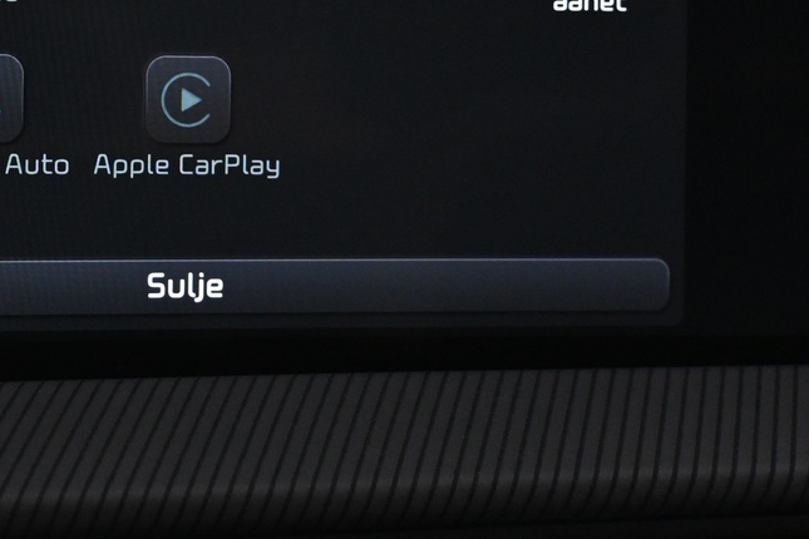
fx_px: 2244
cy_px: -5
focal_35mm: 100
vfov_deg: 13.5
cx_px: 82
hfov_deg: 20.0
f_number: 4.5
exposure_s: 1/40
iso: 2200
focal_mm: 26.5
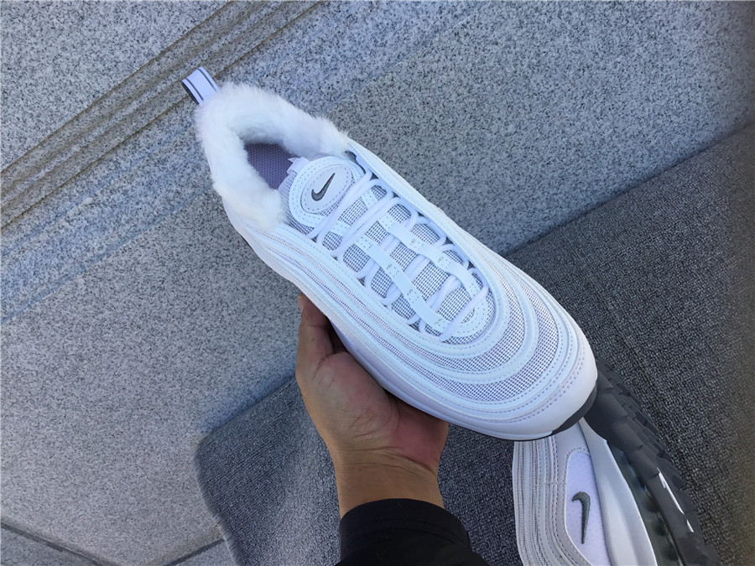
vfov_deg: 45.4
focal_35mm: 31
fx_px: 676
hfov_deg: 58.4
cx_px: 378
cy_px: 283
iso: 25
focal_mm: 3.3
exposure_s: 1/574
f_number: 2.4
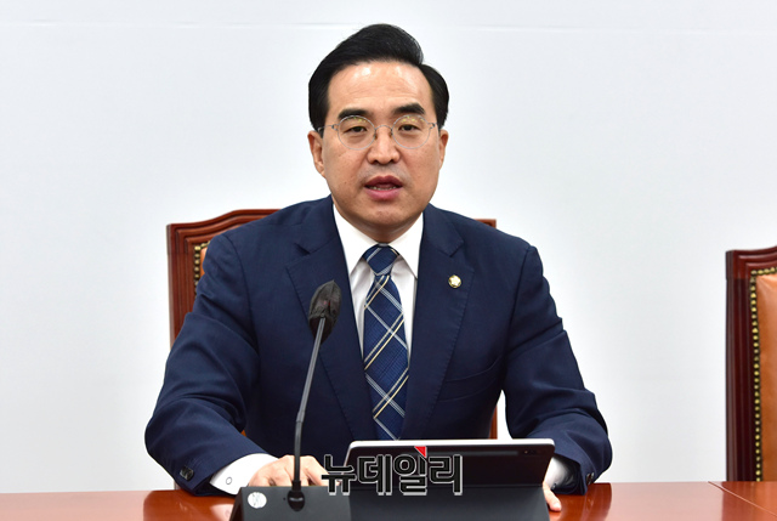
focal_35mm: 122
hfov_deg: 16.8
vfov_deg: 11.3
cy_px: 260
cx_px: 388
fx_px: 2637
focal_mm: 122
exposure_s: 1/320
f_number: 4.5
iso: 1250
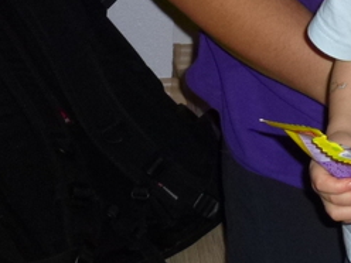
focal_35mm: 116
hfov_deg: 15.5
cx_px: 545
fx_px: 1176
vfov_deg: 12.2
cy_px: -130
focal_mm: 6.5
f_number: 3.6
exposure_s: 1/125
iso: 200
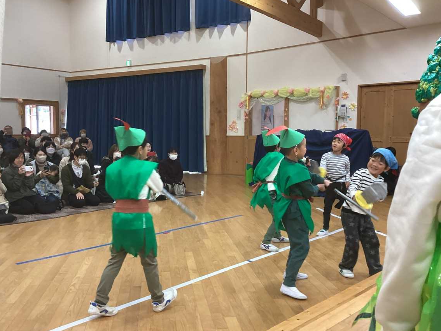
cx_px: 211
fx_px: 446
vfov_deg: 40.7
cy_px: 165
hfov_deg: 52.6
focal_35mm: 35
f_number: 2.4
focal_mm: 3.3
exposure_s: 1/60
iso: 160
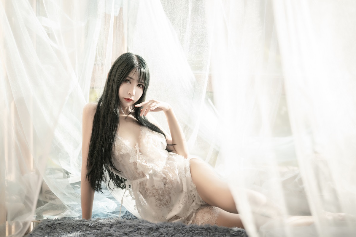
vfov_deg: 33.4
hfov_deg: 48.5
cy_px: 118
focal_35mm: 40
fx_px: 396
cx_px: 178
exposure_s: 1/800
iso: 100
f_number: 1.4
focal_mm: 40
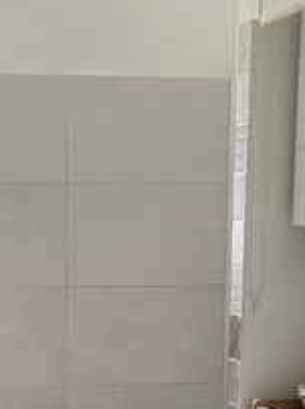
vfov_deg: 19.0
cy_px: 464
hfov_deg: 14.8
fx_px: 1166
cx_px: 63
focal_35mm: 99
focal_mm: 4.2
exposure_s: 1/60
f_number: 1.6
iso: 250
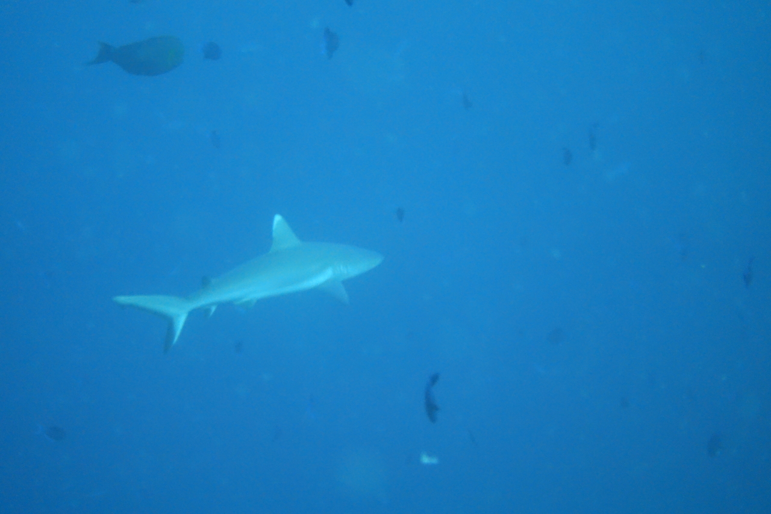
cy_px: 257
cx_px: 386
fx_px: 1477
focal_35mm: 69
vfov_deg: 19.7
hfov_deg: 29.2
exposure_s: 1/80
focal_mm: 25.37
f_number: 2.8
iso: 1000
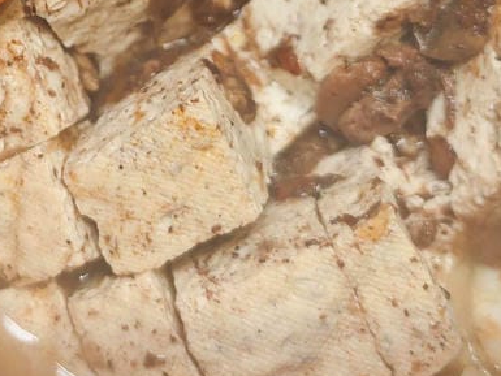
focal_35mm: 109
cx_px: -5
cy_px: -189
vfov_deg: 12.9
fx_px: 1578
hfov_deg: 17.6
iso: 320
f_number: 2.8
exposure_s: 1/120
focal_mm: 8.72
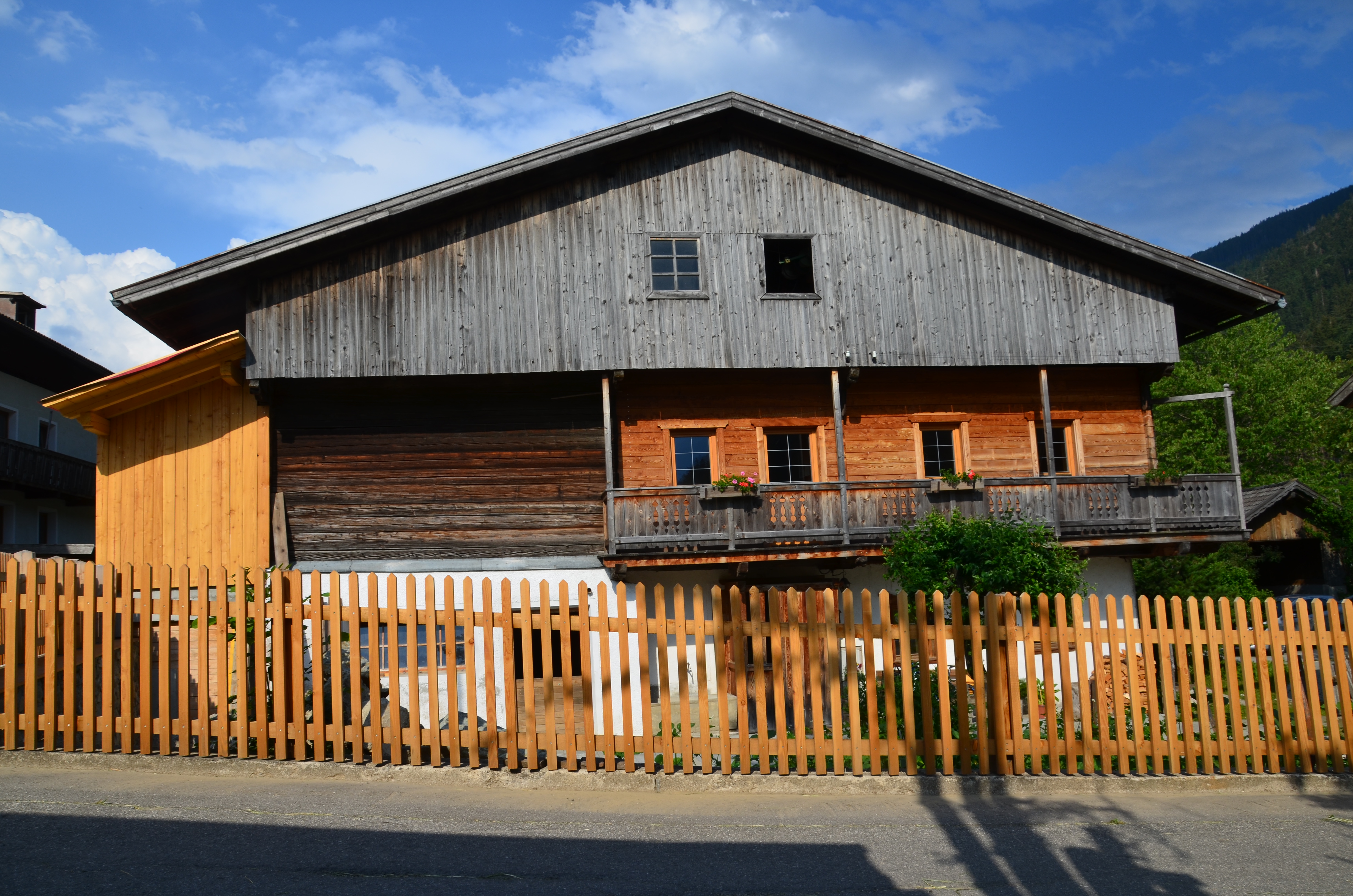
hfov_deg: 41.2
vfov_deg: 28.0
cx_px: 676
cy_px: 448
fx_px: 1800
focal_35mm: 48
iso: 100
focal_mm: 32
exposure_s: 1/200
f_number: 13
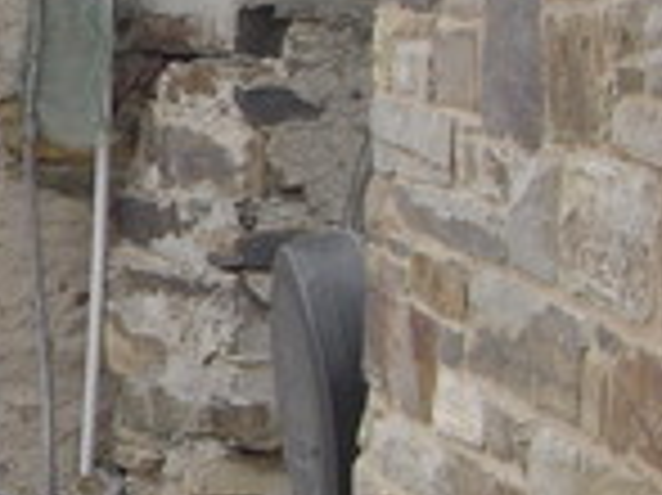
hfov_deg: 11.1
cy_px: 220
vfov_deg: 8.9
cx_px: -527
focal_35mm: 166
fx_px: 3172
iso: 100
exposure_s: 1/160
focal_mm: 6.3
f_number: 3.3
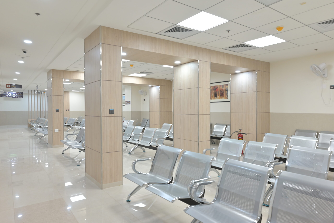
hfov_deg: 74.9
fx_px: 218
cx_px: 167
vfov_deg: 54.1
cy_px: 112
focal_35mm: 24
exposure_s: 1/50
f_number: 6.3
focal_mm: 23.5
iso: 1000
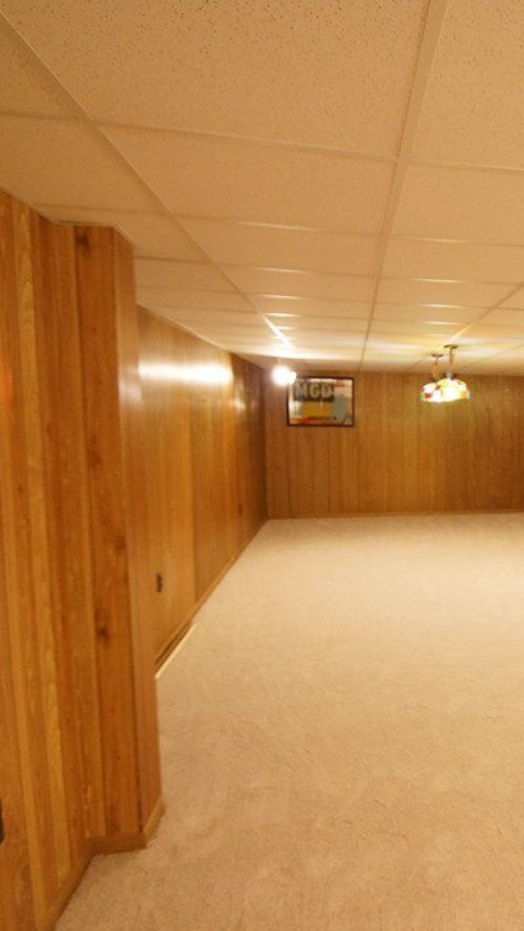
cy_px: 464
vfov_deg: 76.3
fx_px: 593
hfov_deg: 41.5
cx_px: 523
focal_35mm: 24
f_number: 3.5
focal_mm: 10
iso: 1600
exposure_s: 1/40
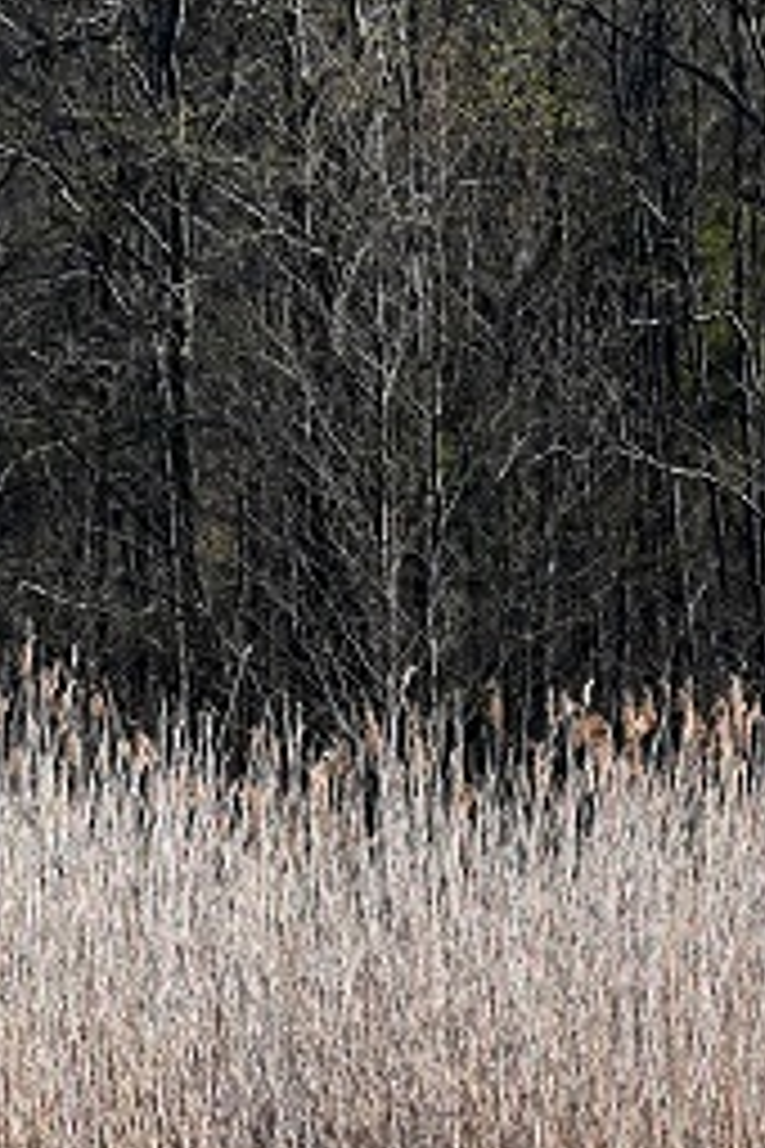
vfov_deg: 5.8
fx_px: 11378
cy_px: 853
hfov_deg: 3.8
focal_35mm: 357
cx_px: 94
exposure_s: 1/500
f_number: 5.6
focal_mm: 70
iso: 160
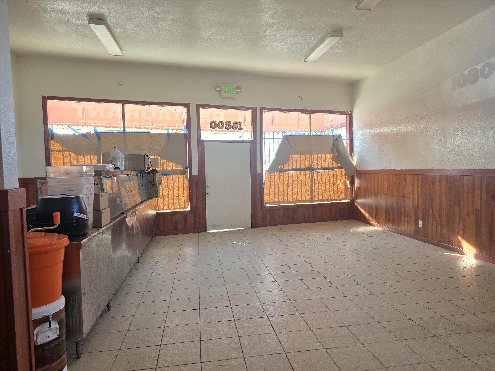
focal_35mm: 23
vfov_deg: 58.9
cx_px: 248
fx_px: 329
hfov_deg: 73.9
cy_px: 186
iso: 80
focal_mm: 6.3
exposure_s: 1/180
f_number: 1.7
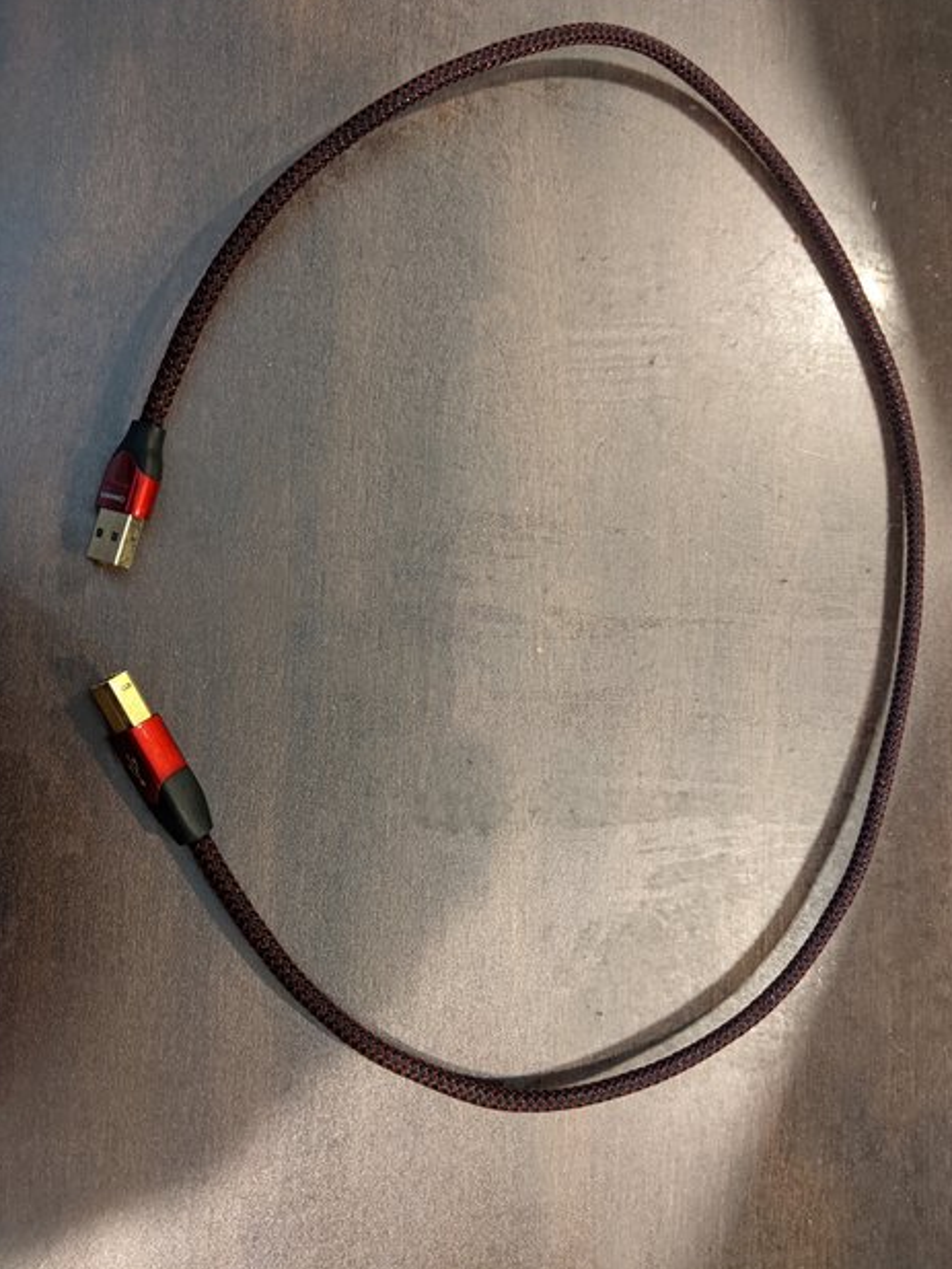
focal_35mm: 28
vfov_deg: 63.4
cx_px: 491
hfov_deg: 49.8
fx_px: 1026
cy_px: 629
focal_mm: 4.44
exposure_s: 1/40
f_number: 1.8
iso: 695
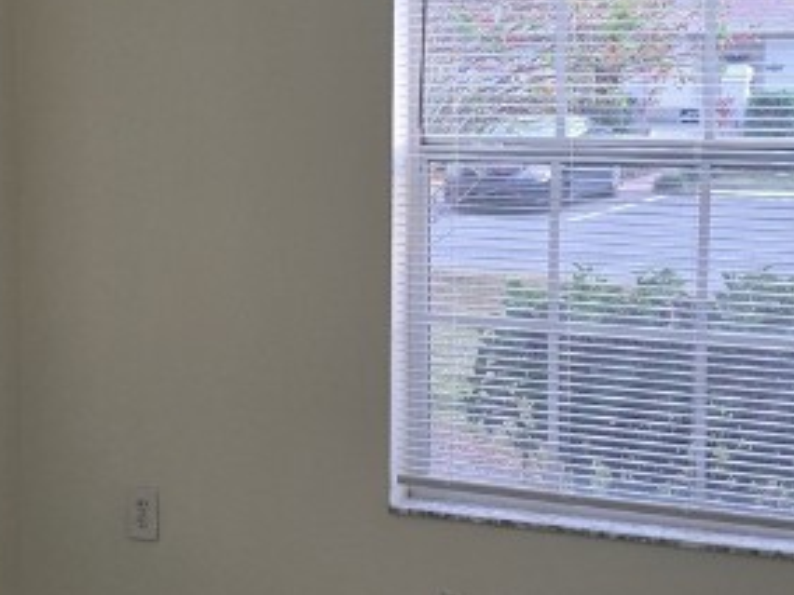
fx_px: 1904
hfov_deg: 23.5
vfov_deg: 17.8
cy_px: 274
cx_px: 271
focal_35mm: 83
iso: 64
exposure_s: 1/120
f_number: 1.7
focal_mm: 6.3
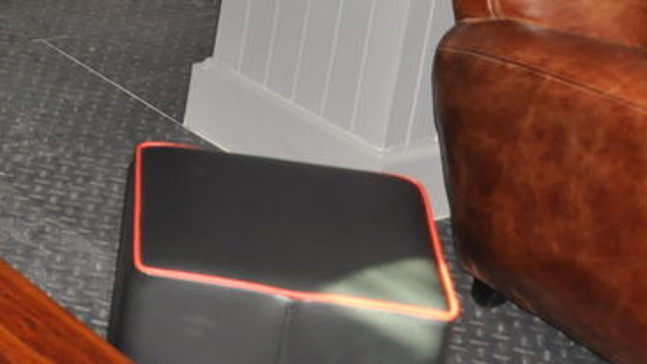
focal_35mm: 122
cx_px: -457
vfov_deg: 9.7
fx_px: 2092
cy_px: -152
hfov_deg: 15.5
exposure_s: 1/60
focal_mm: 21
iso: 800
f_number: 3.8
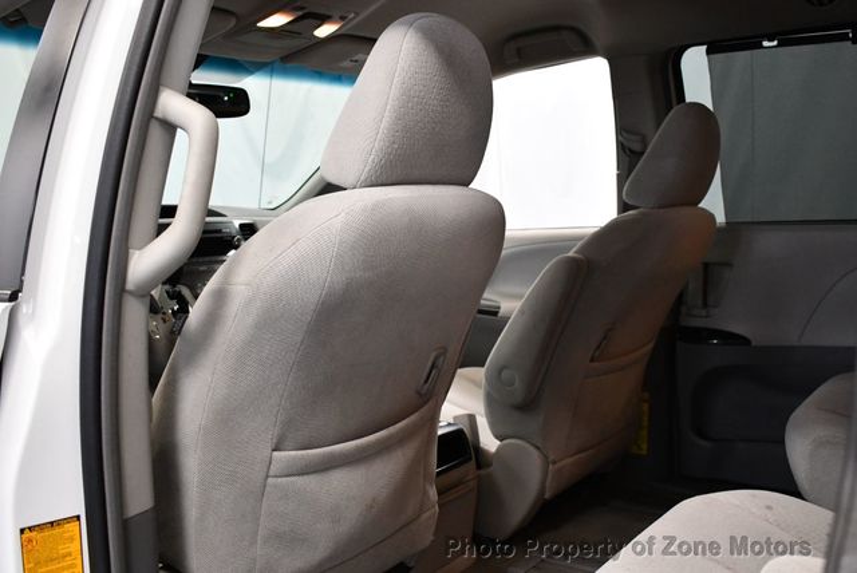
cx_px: 428
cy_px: 286
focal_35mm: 36
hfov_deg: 53.1
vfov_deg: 36.9
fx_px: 858
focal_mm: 18
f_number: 3.5
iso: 2000
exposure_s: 1/125
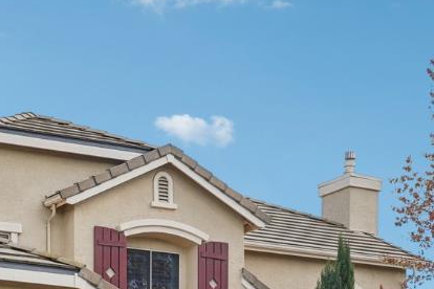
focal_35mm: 105
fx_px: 1266
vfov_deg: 12.0
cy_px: 519
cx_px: 113
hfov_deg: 19.3
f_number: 8
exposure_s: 1/640
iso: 400
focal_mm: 29
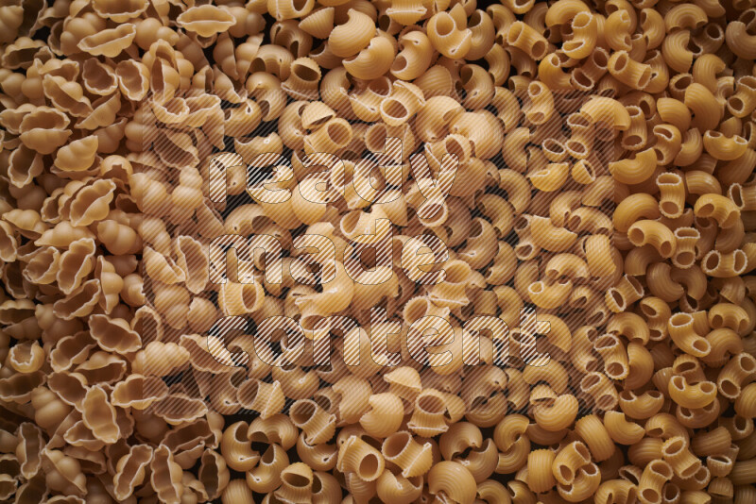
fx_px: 1050
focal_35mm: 50
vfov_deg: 27.0
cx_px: 378
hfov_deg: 39.6
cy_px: 252
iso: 160
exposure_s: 1/100
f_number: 8
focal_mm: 50
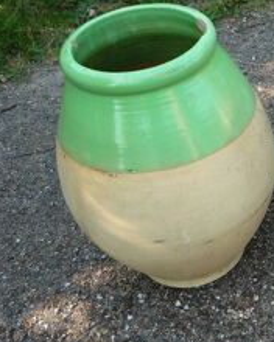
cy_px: 191
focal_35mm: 64
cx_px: 314
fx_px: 649
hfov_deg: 22.3
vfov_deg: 29.5
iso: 100
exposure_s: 1/100
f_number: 3.3
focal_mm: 5.2
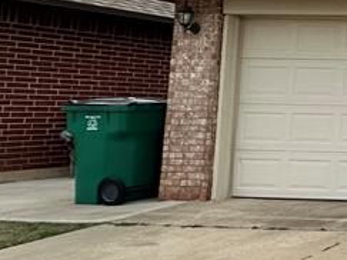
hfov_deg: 18.4
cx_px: 720
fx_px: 591
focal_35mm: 59
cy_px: 71
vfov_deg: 24.6
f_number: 2.2
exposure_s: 1/1335
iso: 40
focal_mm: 2.22
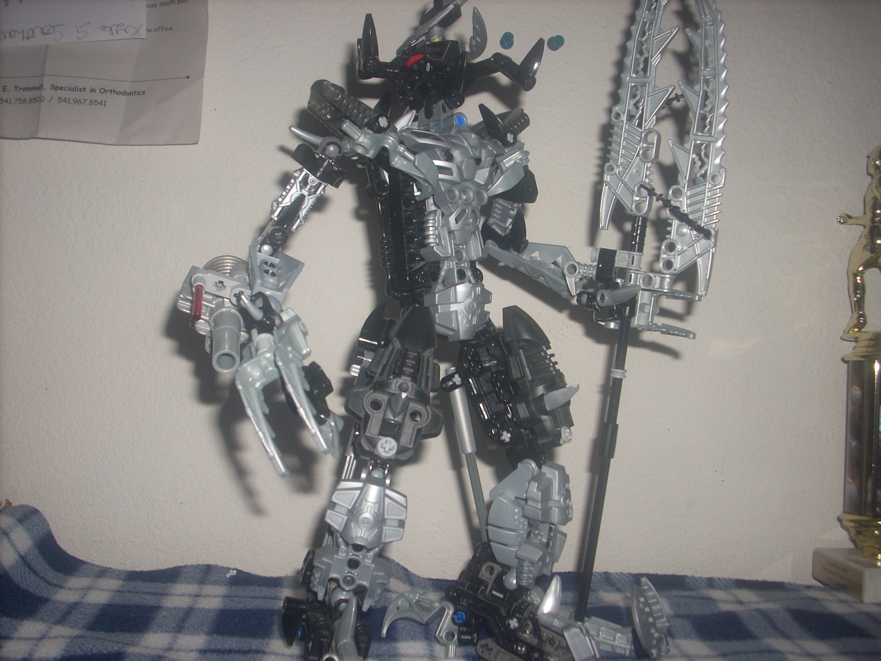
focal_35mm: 37
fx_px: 942
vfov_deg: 38.7
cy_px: 330
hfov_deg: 50.1
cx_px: 440
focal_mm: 6.2
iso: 64
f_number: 2.8
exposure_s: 1/60
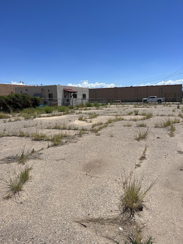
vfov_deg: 67.3
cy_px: 122
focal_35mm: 26
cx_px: 92
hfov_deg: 53.1
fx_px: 183
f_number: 1.5
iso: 50
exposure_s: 1/7463
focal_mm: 5.7
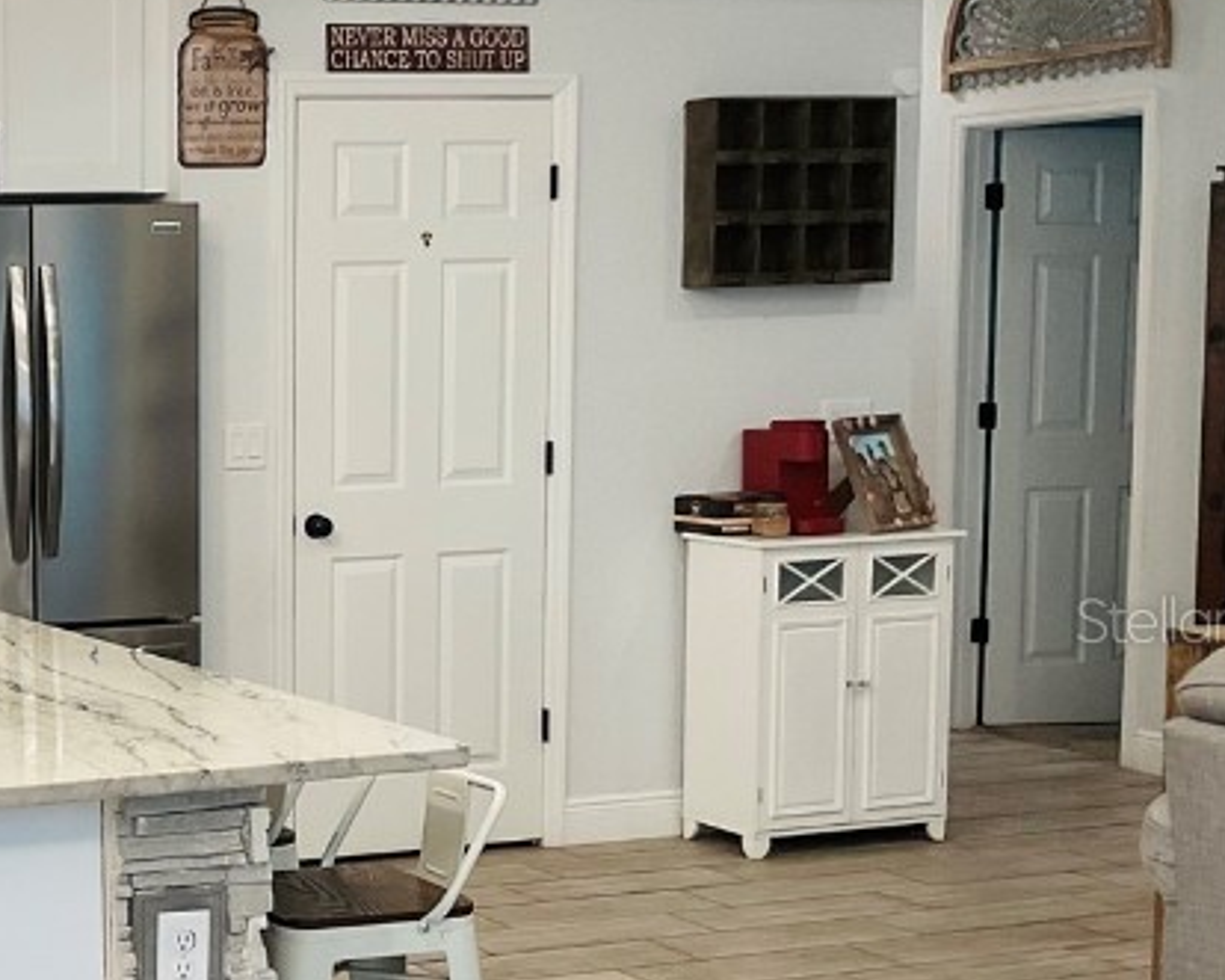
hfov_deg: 25.0
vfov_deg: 21.8
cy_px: 619
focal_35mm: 70
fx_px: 2537
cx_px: -160
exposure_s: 1/60
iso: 50
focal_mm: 3
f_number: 1.8
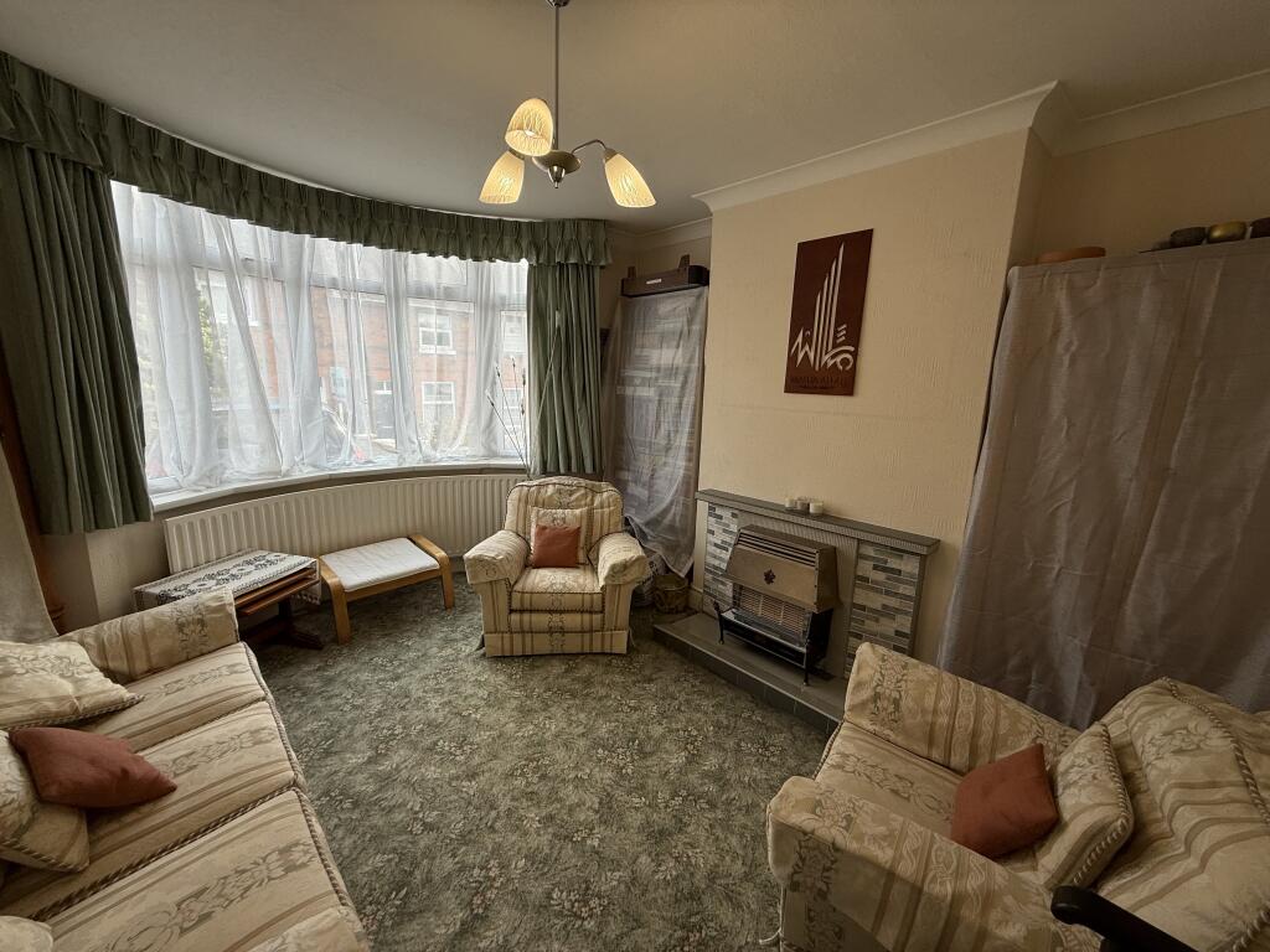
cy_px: 476
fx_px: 514
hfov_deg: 102.1
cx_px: 635
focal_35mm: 14
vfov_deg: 85.7
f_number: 2.2
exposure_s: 1/106
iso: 40
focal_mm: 2.22
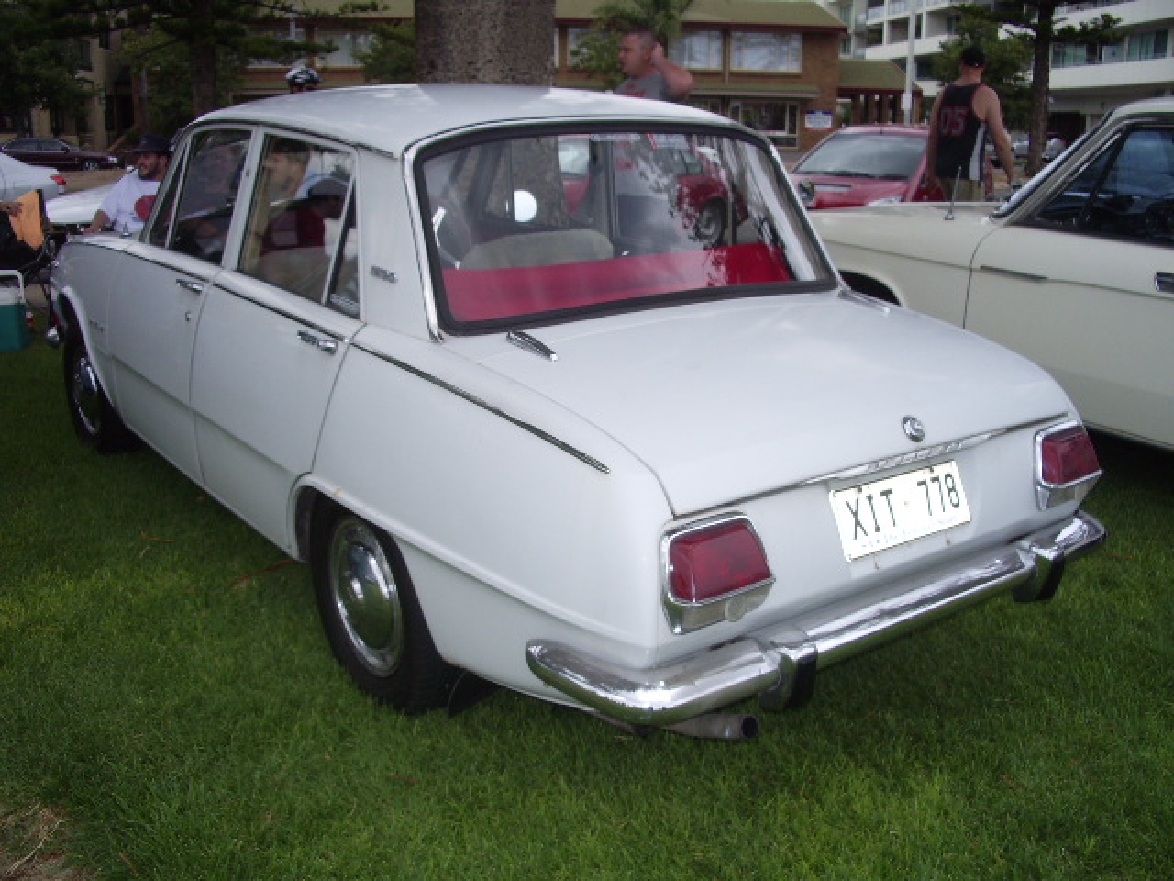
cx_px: 587
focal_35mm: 35
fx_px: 1187
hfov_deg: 52.6
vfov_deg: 40.7
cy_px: 440
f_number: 4.3
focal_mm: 5.8
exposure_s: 1/400
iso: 80
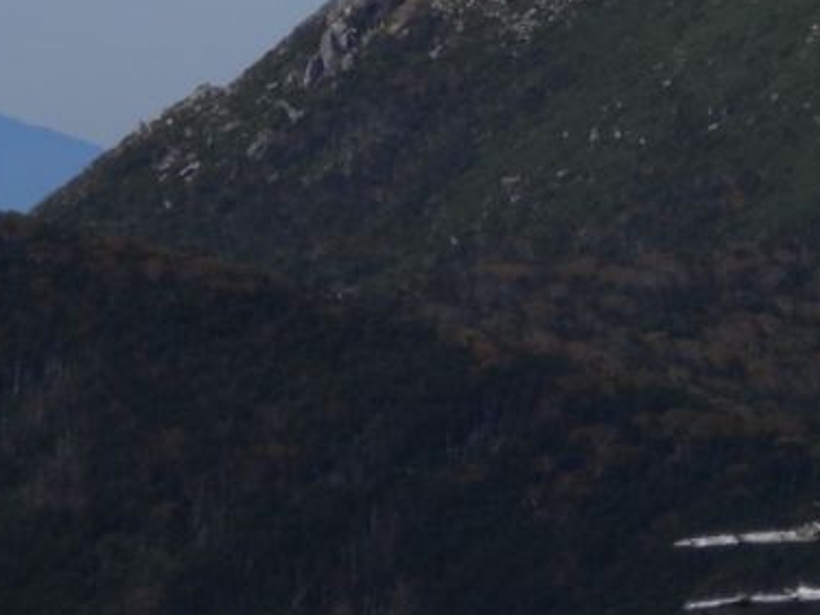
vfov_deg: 2.2
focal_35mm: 677
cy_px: 411
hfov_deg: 2.9
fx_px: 16032
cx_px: 673
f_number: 6.2
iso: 80
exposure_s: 1/800
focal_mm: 44.4
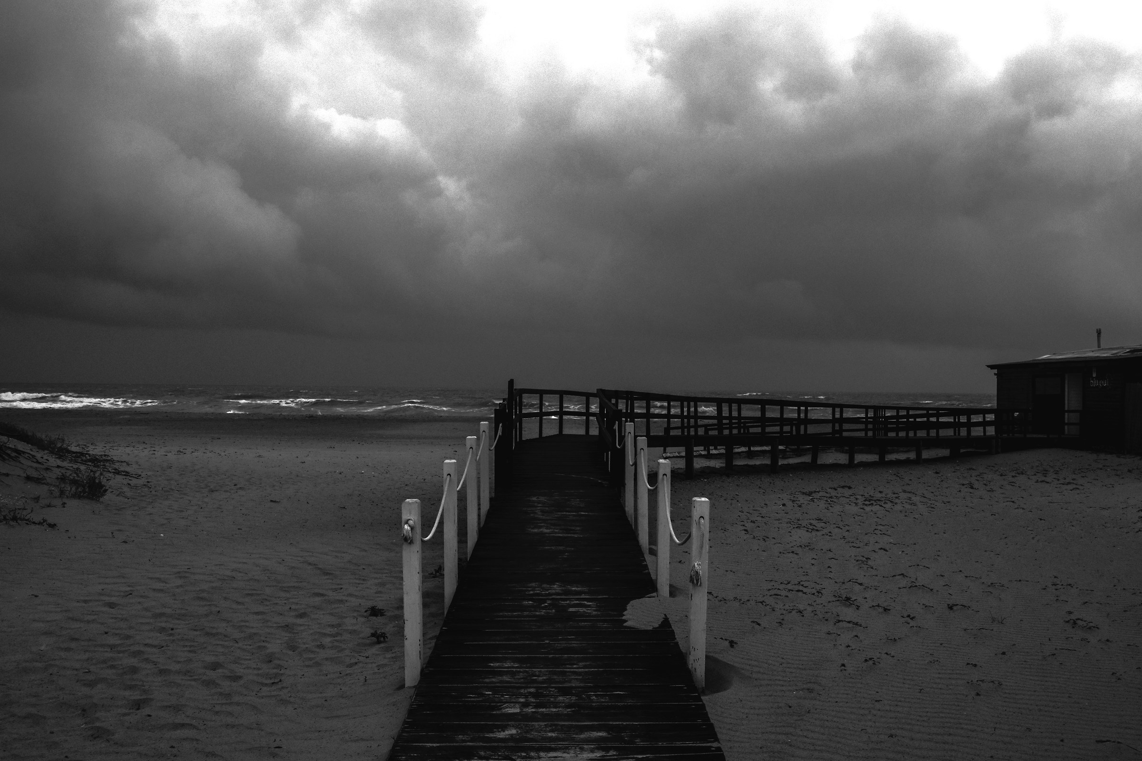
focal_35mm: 33
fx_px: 1047
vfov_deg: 40.0
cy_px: 380
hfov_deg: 57.2
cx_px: 571
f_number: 10
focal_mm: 22
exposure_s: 1/320
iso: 500
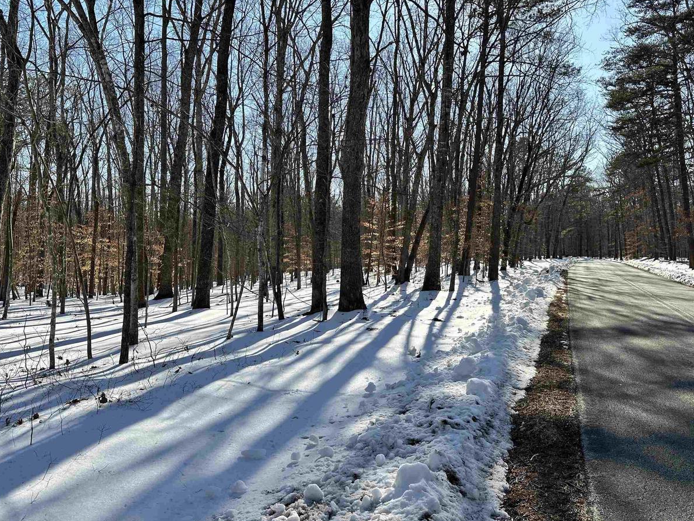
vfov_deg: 48.2
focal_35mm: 29
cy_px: 236
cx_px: 345
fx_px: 581
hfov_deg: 61.7
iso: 80
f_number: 1.78
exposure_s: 1/3356
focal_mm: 6.86
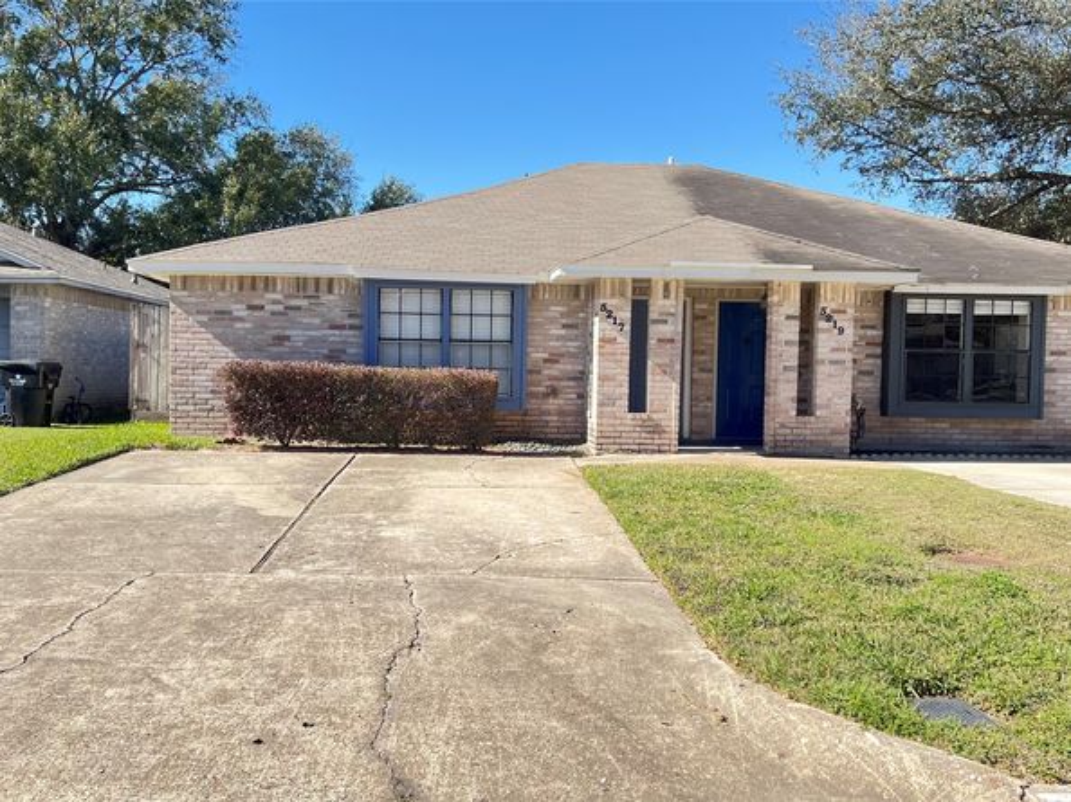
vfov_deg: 53.0
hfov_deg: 67.3
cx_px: 536
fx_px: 804
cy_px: 401
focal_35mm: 26
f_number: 1.5
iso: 50
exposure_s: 1/820
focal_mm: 5.7
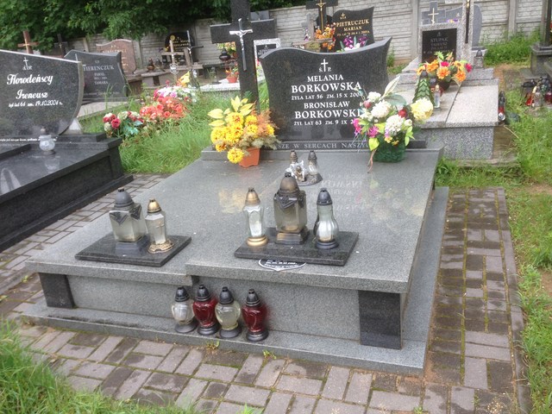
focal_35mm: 33
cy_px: 207
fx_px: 526
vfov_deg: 42.9
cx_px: 276
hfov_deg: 55.4
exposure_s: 1/192
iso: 50
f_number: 2.4
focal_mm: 4.12
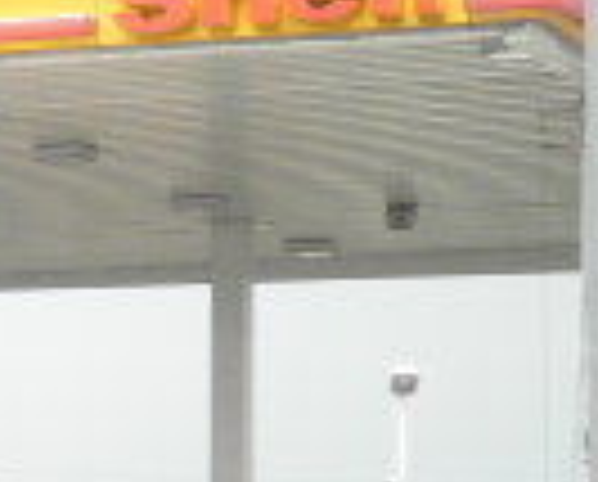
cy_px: 311
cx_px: -445
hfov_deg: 8.5
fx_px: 3902
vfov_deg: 7.1
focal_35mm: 220
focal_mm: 8.3
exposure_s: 1/160
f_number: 3.4
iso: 64
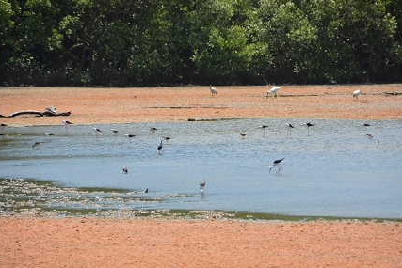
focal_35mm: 351
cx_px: 211
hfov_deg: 5.9
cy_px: 149
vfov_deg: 3.9
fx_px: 3921
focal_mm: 200
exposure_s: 1/1600
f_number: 6.3
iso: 400
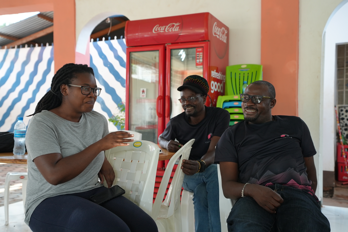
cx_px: 174
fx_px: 387
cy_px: 116
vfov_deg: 33.4
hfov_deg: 48.4
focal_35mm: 40
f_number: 4
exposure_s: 1/160
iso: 800
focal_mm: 40
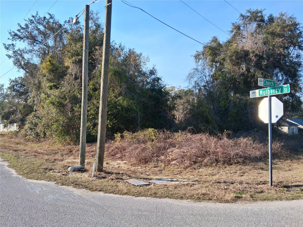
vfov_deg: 53.1
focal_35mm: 26
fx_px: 228
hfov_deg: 67.3
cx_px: 152
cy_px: 114
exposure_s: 1/513
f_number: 1.8
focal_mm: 3.98
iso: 25
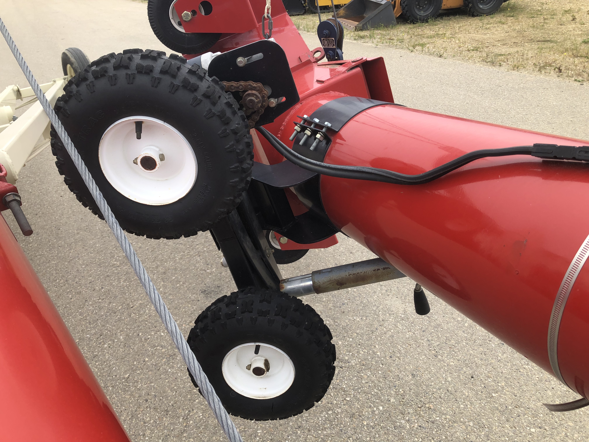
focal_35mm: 28
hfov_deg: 63.4
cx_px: 294
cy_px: 221
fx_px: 476
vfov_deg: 49.7
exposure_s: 1/533
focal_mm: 3.99
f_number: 1.8
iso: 20
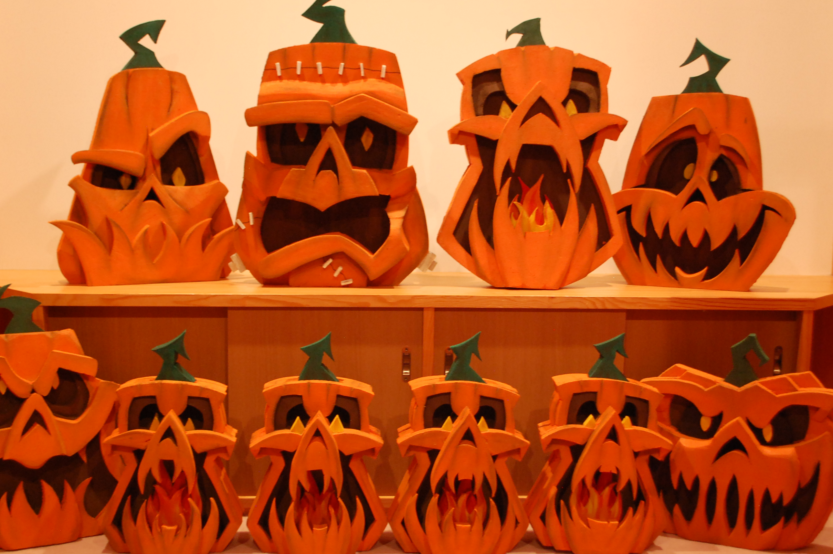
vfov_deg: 27.5
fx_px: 1133
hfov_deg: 40.4
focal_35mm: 49
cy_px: 264
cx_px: 391
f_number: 4.5
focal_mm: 28
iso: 900
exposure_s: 1/8
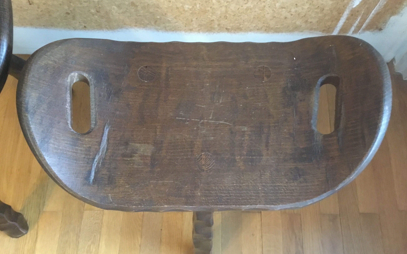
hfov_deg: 58.1
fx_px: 366
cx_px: 203
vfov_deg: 38.3
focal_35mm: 33
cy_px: 129
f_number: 2.4
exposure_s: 1/17
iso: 500
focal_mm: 3.3
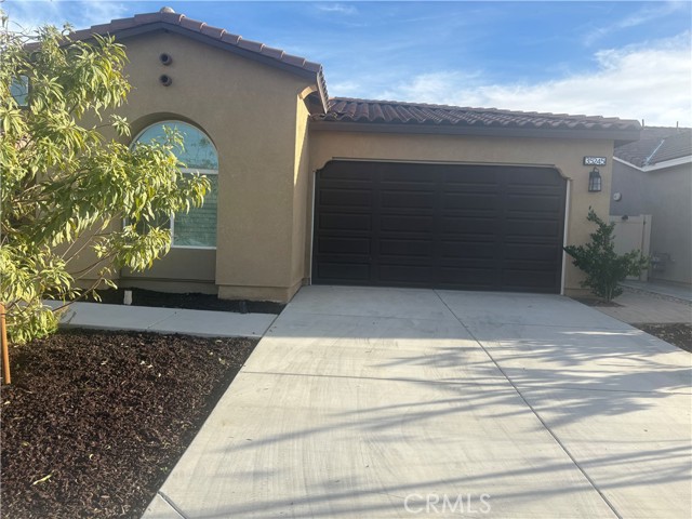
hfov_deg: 67.3
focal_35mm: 26
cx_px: 346
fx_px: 520
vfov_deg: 53.1
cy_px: 260
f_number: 1.6
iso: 50
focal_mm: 5.96
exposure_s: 1/1550
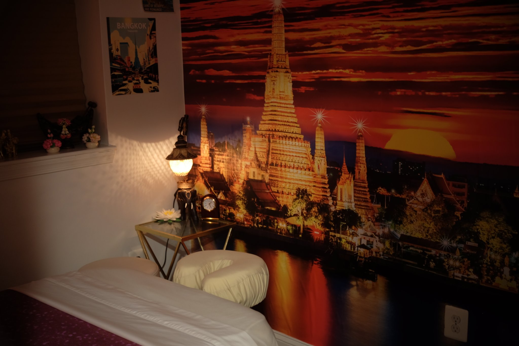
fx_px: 591
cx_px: 260
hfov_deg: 47.4
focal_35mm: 41
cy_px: 173
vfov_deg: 32.6
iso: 200
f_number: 2.8
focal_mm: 27
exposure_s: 1/2
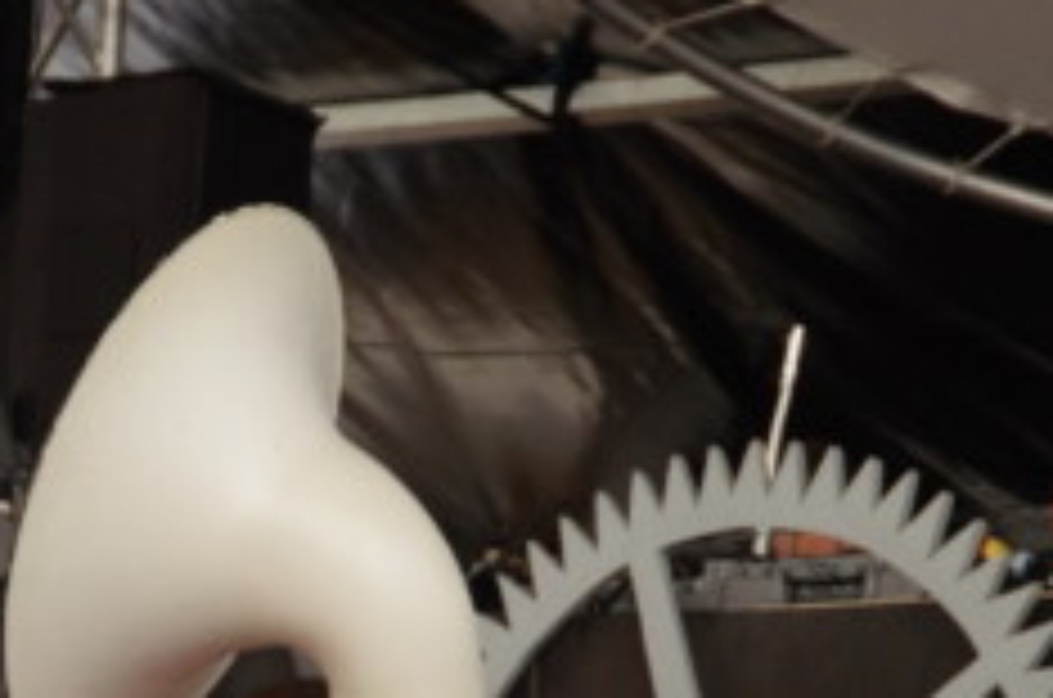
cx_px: 212
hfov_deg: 7.1
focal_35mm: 289
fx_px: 8436
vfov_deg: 4.7
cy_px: 727
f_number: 9
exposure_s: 1/125
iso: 1600
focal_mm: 90
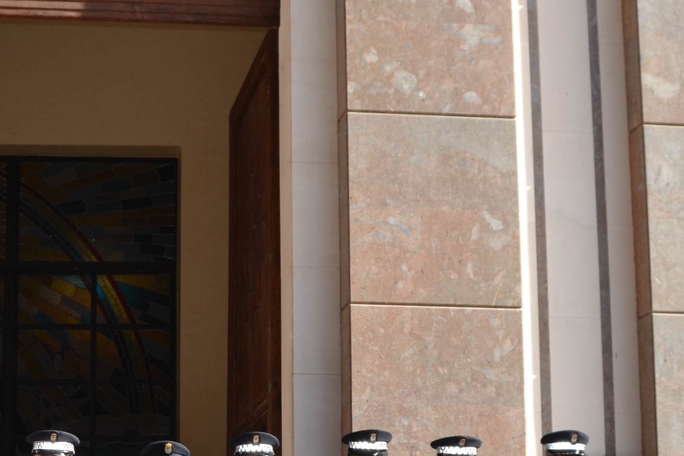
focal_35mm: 79
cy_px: 470
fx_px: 1501
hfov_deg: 24.9
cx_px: 68
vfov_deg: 16.9
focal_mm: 18
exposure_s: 1/200
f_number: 5.6
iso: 100
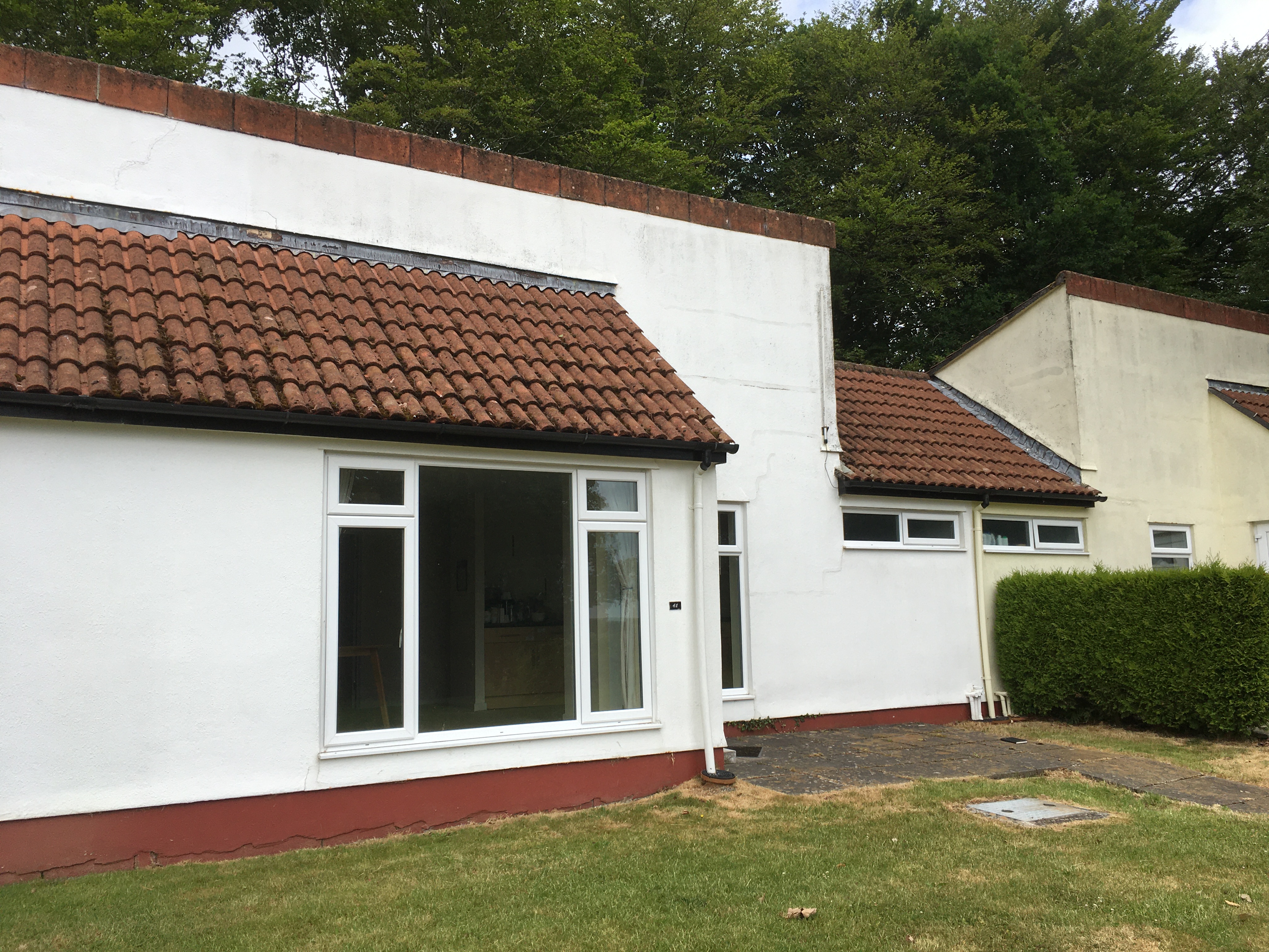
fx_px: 1063
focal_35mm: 29
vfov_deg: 48.2
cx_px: 634
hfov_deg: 61.7
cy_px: 476
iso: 25
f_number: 2.2
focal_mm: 4.15
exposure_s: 1/1148
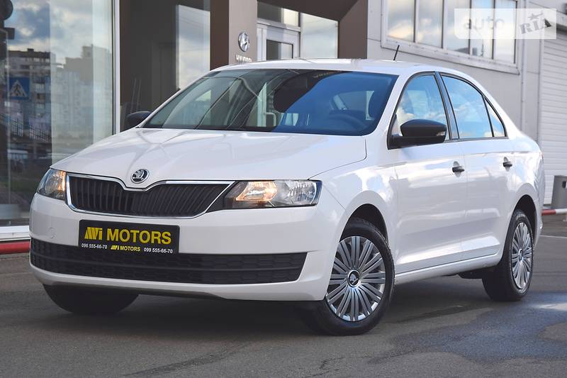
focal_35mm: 99
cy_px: 189
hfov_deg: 20.6
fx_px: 1559
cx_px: 284
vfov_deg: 13.8
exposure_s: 1/250
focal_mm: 66
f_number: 8
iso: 250
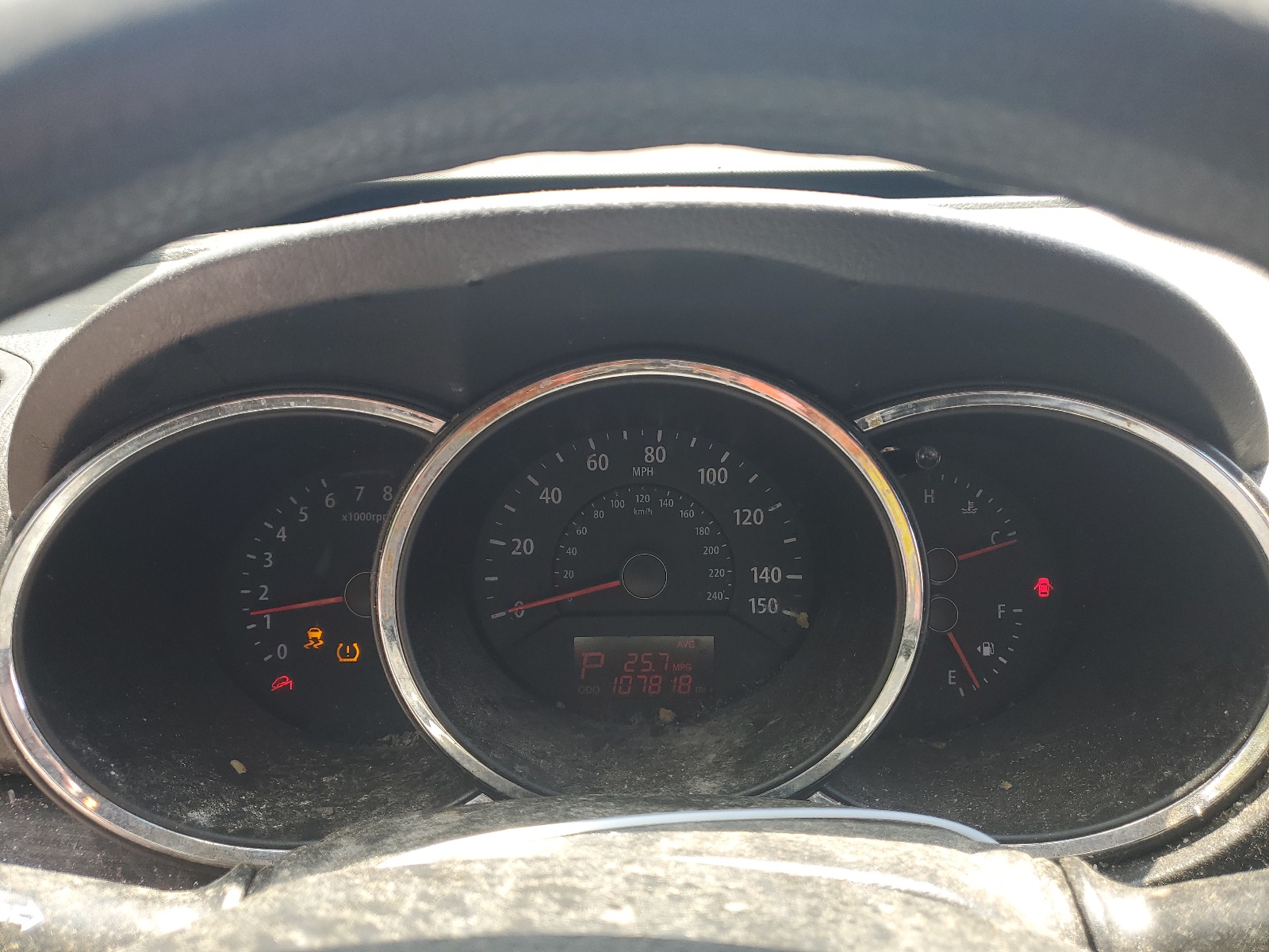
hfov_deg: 67.3
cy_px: 476
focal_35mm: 26
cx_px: 634
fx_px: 953
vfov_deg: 53.1
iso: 50
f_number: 1.5
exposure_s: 1/244
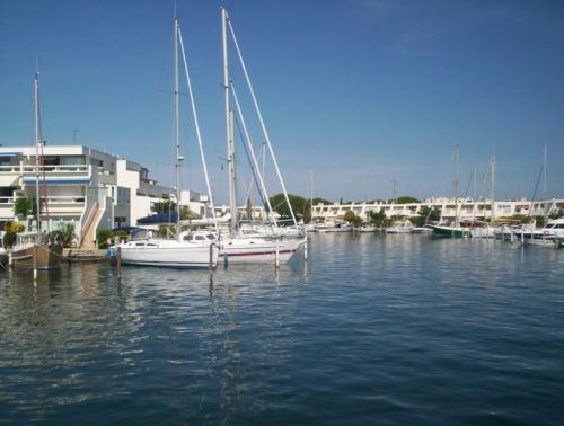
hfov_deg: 48.9
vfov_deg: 37.9
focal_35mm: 38
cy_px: 213
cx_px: 282
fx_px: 621
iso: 100
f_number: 4.5
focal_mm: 4.99
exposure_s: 1/2000
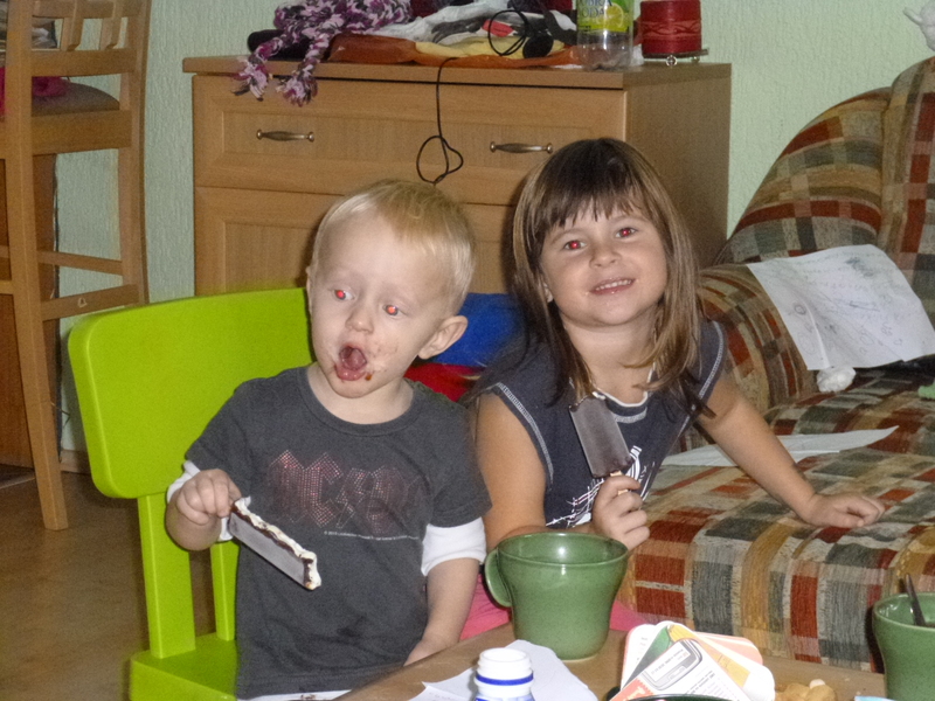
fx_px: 2323
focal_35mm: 86
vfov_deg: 17.2
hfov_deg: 22.8
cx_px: 468
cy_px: 350
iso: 1000
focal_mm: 15.3
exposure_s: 1/60
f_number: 5
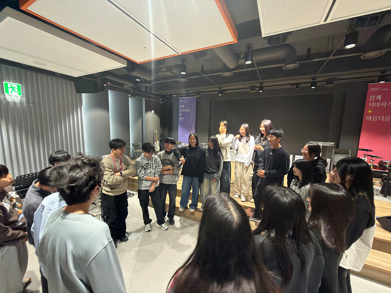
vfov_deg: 85.7
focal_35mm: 14
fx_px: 158
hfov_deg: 102.1
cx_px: 196
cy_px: 146
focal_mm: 2.22
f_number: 2.2
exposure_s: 1/24
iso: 320
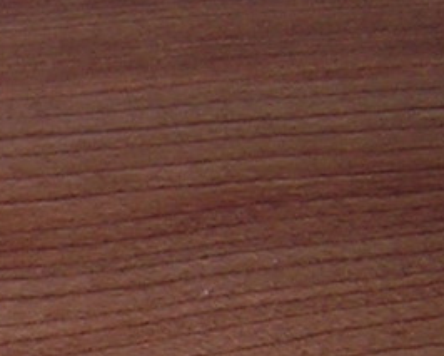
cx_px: -372
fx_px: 2774
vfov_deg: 7.2
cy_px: 521
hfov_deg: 8.8
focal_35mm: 211
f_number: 2.6
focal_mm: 4.7
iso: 100
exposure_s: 1/60.1
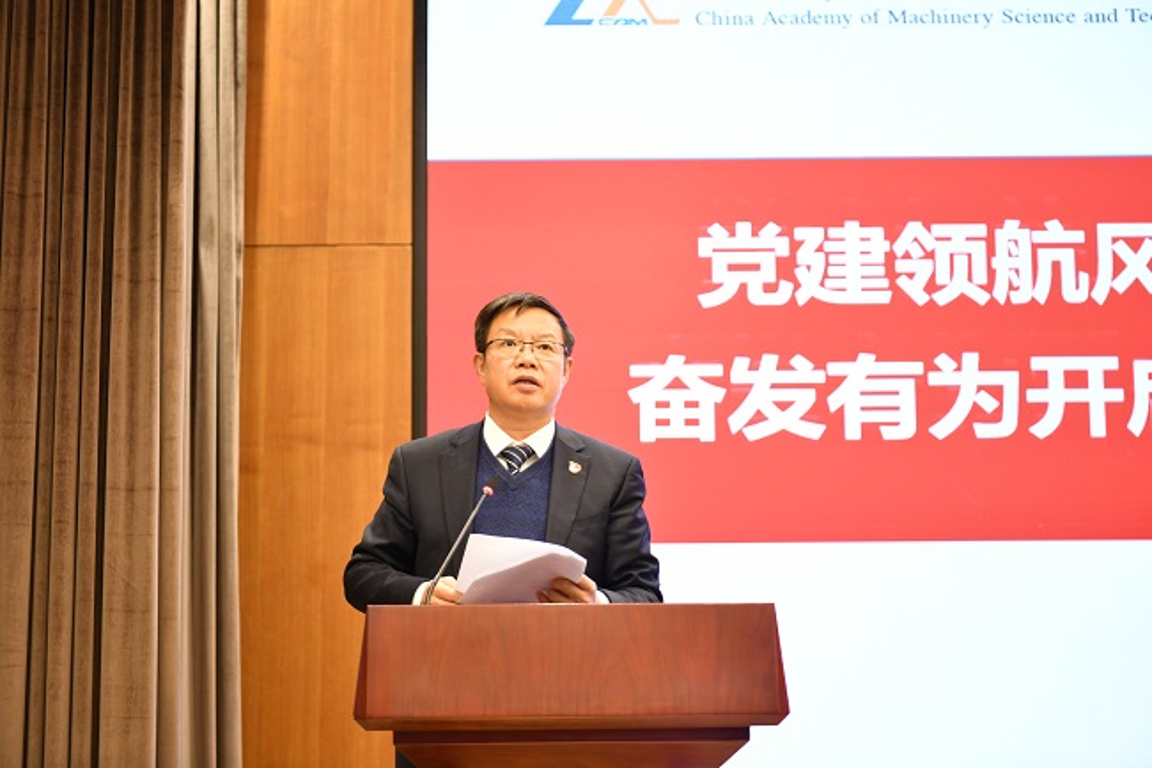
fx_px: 1983
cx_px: 576
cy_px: 384
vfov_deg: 21.9
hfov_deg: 32.4
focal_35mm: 62
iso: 640
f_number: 2.8
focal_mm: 62
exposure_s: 1/20
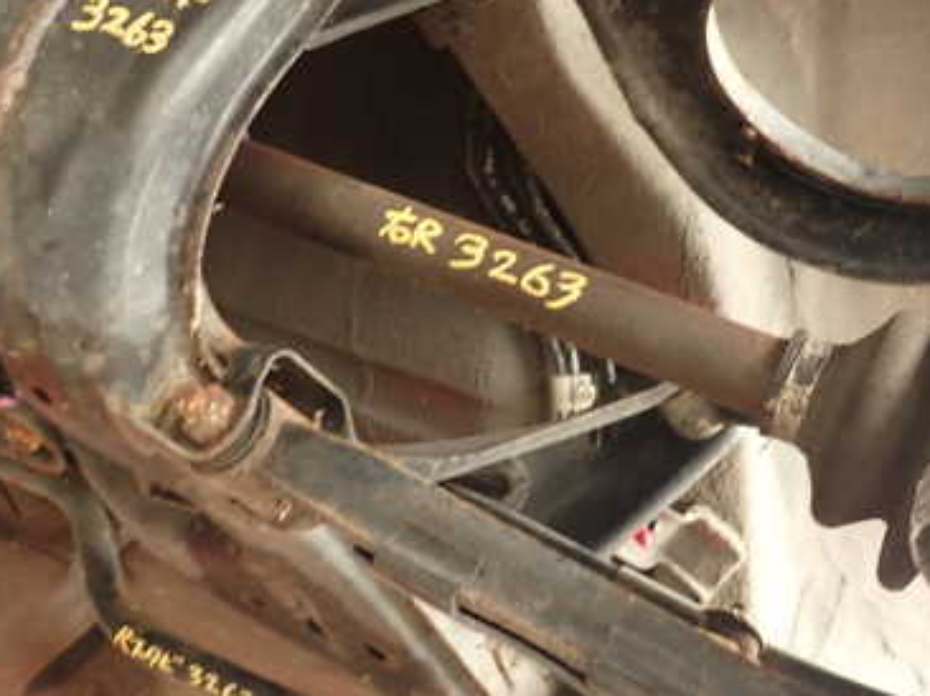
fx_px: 1101
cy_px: 300
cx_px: 485
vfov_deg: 35.0
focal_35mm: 41
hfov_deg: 45.8
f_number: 2
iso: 200
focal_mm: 4.5
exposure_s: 1/40
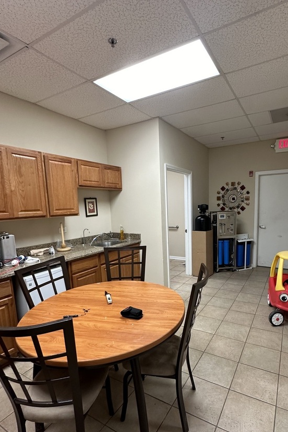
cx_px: 170
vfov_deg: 86.7
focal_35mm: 19
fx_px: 228
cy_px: 236
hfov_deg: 64.1
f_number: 2.2
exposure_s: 1/120
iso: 250
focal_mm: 2.22
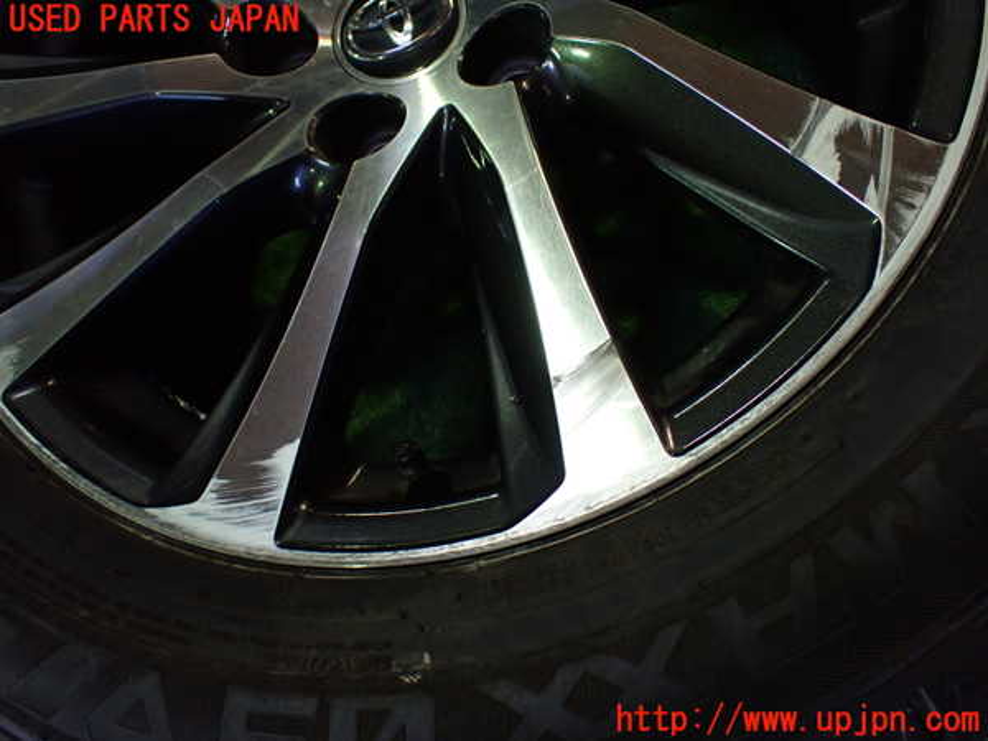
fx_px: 856
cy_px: 370
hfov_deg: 60.0
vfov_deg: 46.8
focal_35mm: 30
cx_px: 494
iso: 500
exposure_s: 1/125
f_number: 2.3
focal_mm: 5.4
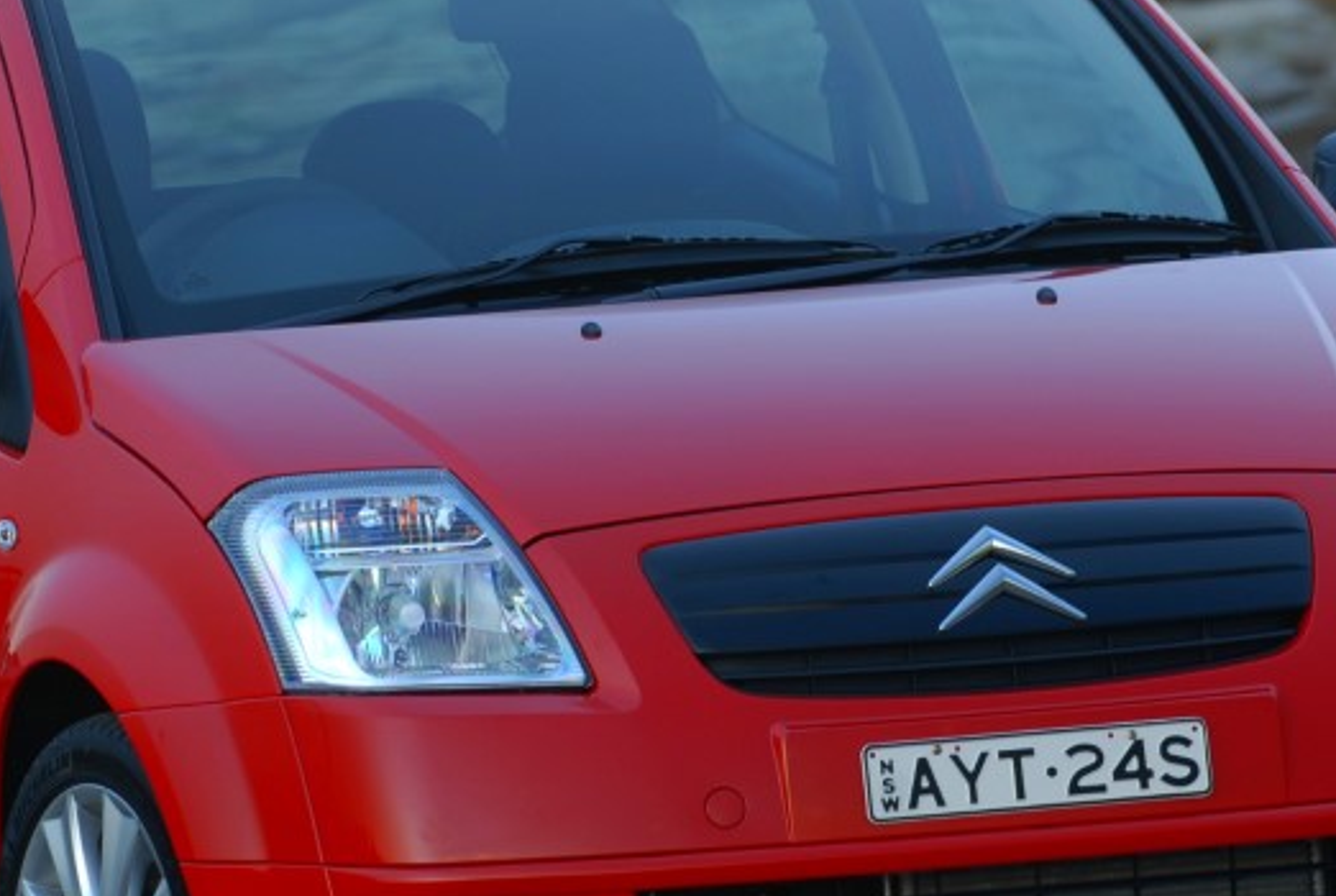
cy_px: 389
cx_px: 595
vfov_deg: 2.3
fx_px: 22044
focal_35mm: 593
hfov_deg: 3.5
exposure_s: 1/2.5
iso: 100
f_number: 8
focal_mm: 180
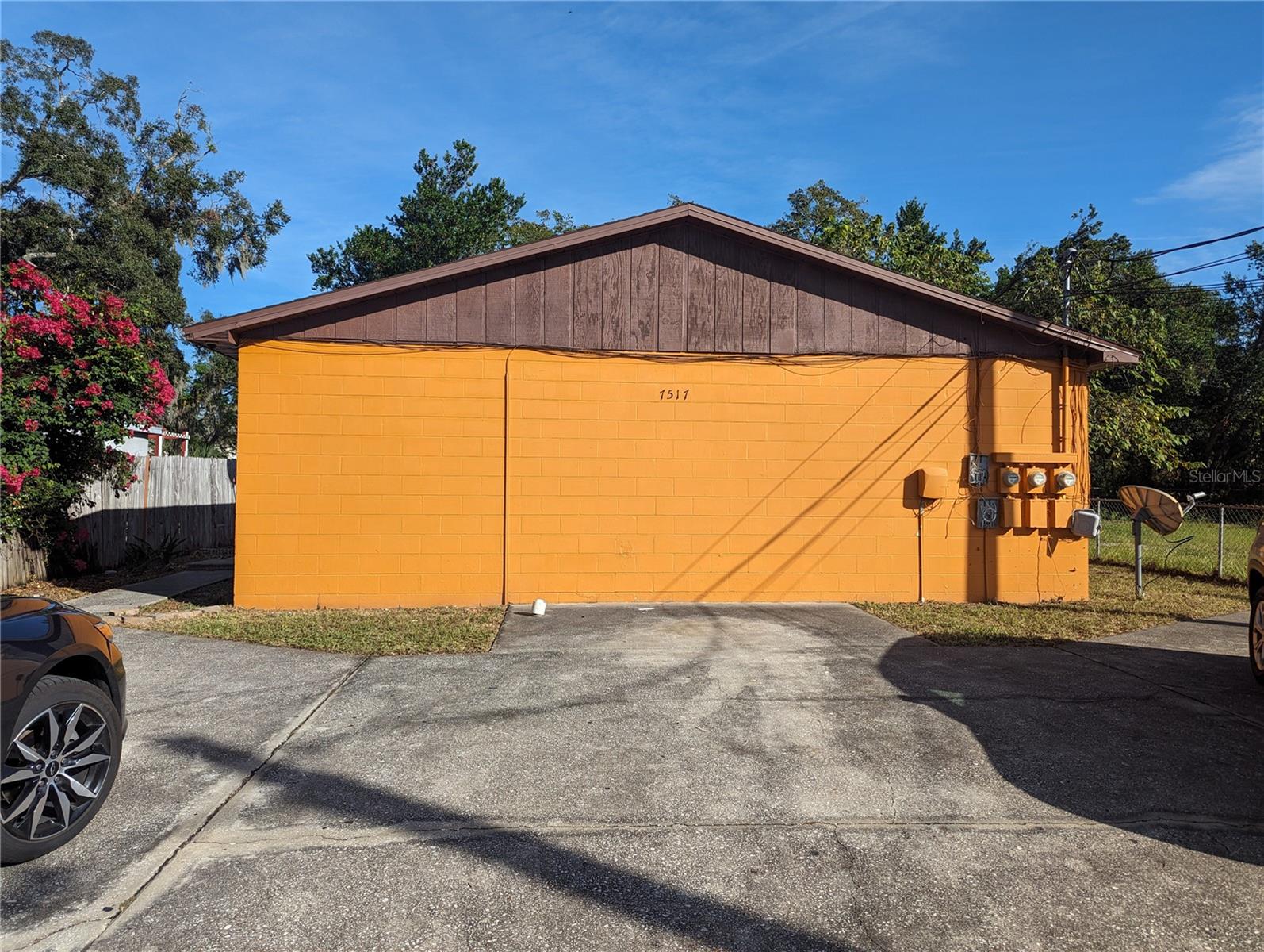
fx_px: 878
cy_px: 476
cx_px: 632
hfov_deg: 71.5
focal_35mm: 24
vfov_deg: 56.9
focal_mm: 6.81
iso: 46
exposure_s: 1/2096
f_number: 1.85
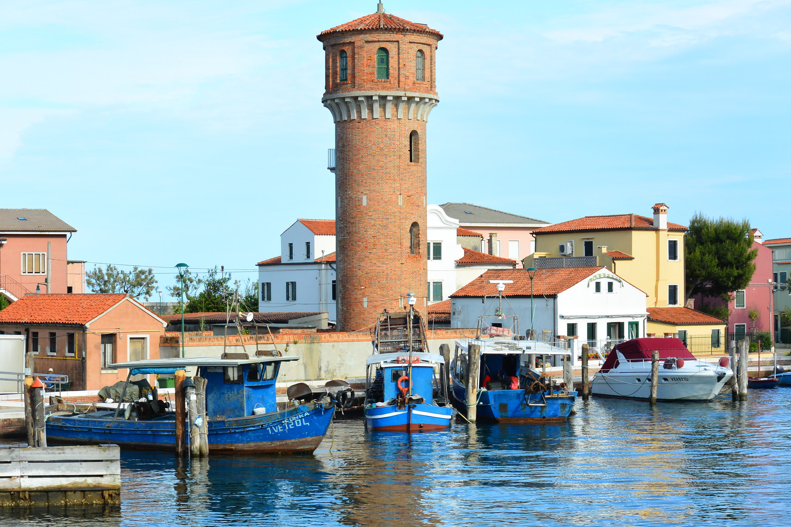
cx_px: 387
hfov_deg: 24.2
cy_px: 259
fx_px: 1846
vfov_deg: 16.3
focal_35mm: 84
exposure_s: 1/320
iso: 160
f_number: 7.1
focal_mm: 30
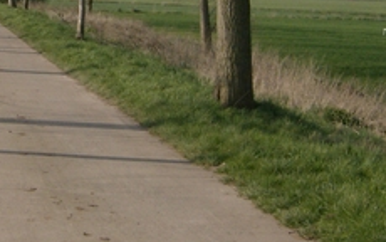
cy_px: -8
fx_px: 1052
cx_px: -13
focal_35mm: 100
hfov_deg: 20.1
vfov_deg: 12.9
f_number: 4.7
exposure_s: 1/863
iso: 100
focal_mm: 6
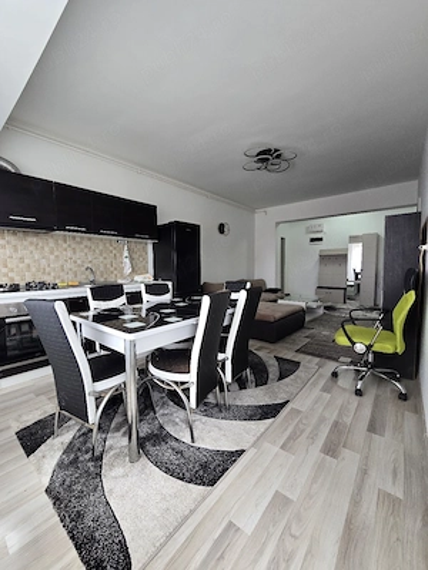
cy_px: 285
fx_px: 214
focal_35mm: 13
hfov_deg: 89.9
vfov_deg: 106.2
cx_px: 214
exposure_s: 1/50.3
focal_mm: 2.2
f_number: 2.2
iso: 80
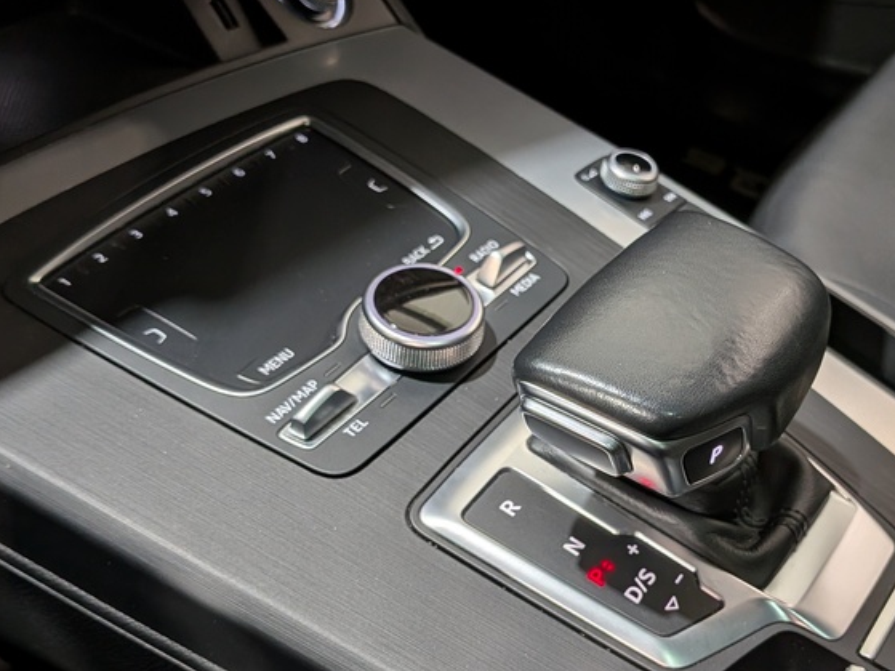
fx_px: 1137
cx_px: 570
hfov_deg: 42.6
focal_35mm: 44
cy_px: 391
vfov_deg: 32.8
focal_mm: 4.53
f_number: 1.7
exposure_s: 1/84.2
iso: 30
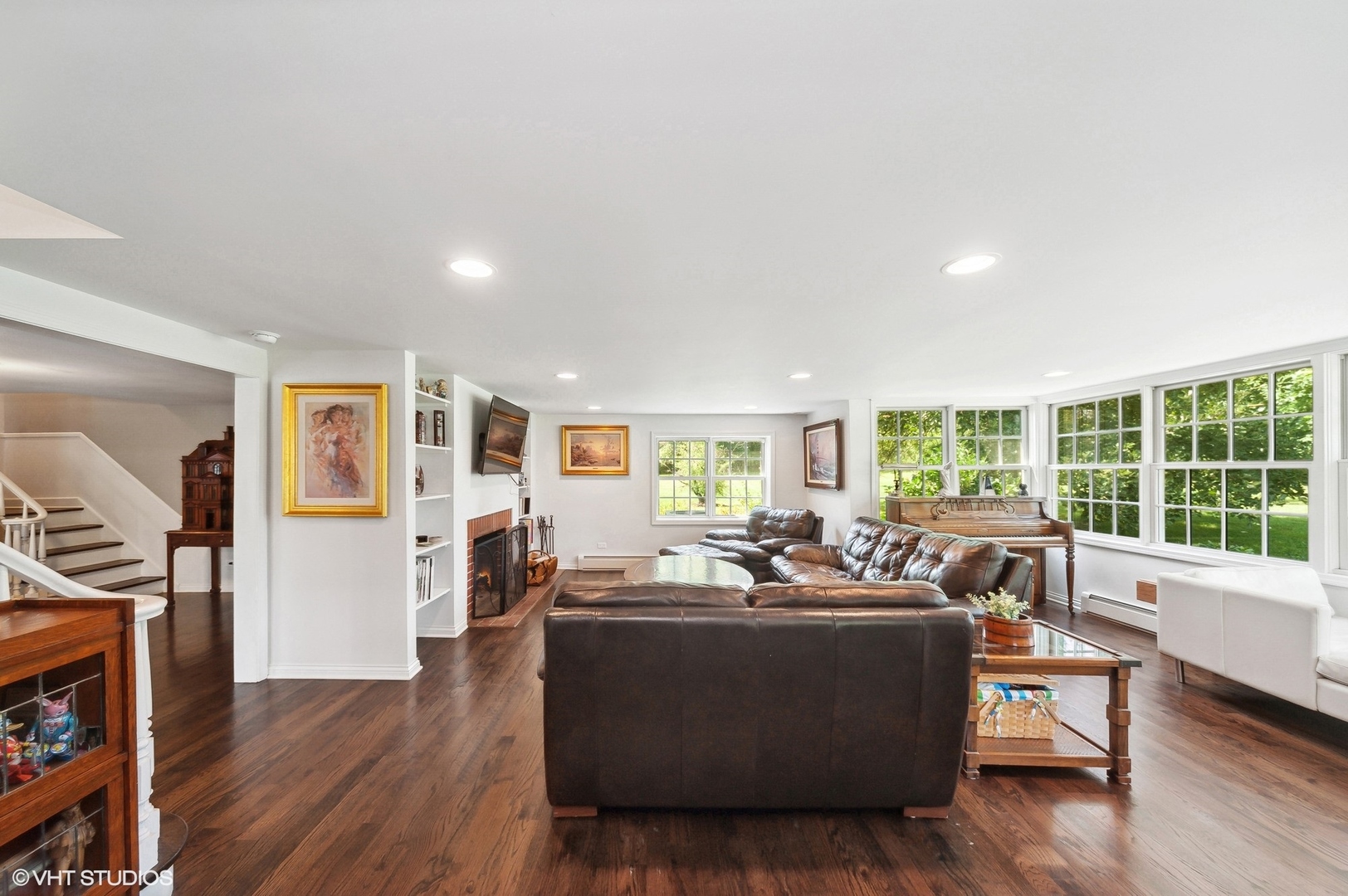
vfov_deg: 89.9
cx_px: 674
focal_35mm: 12
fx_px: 449
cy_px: 448
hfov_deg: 112.7
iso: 200
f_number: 8
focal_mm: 12
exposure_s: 1/5
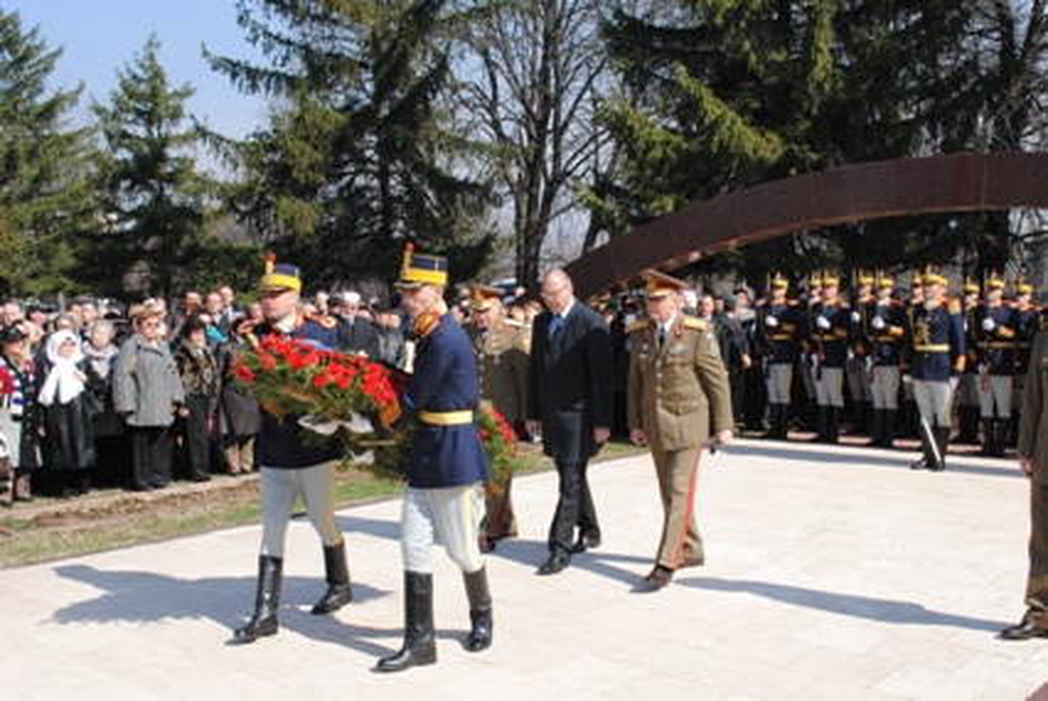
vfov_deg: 34.3
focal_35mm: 39
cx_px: 524
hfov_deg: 49.5
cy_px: 350
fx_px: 1136
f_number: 14
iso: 400
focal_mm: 26
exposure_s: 1/200
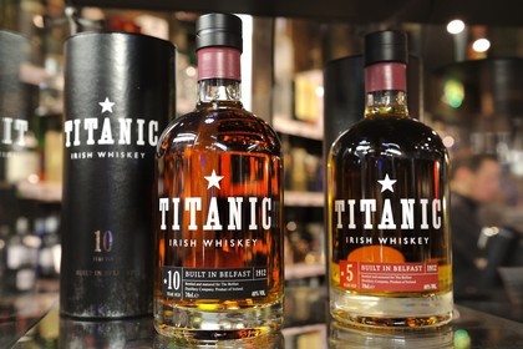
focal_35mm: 32
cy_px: 174
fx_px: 465
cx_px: 262
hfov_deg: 58.7
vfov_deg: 41.1
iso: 1600
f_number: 4
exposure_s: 1/20
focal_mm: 32
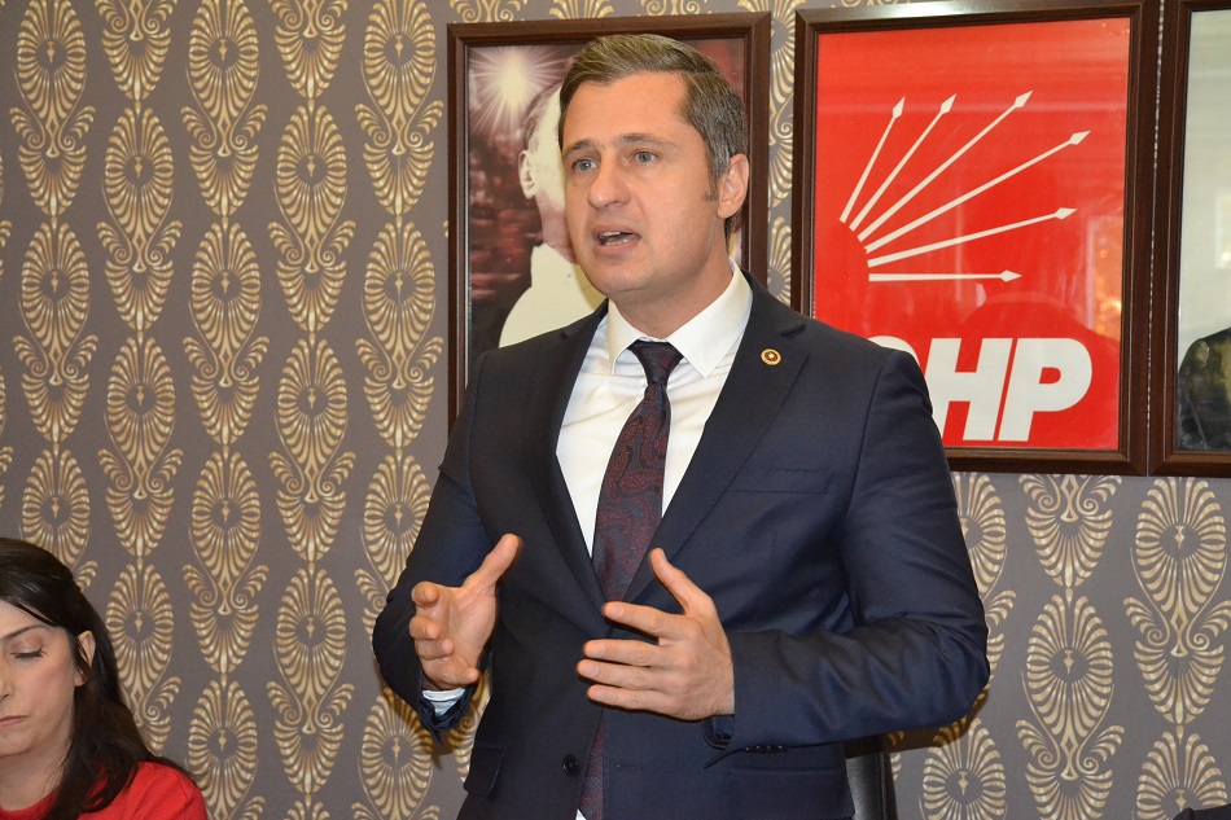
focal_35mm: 78
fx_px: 2667
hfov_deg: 26.0
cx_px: 616
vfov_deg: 17.5
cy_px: 410
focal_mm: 52
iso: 3200
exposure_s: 1/60
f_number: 5
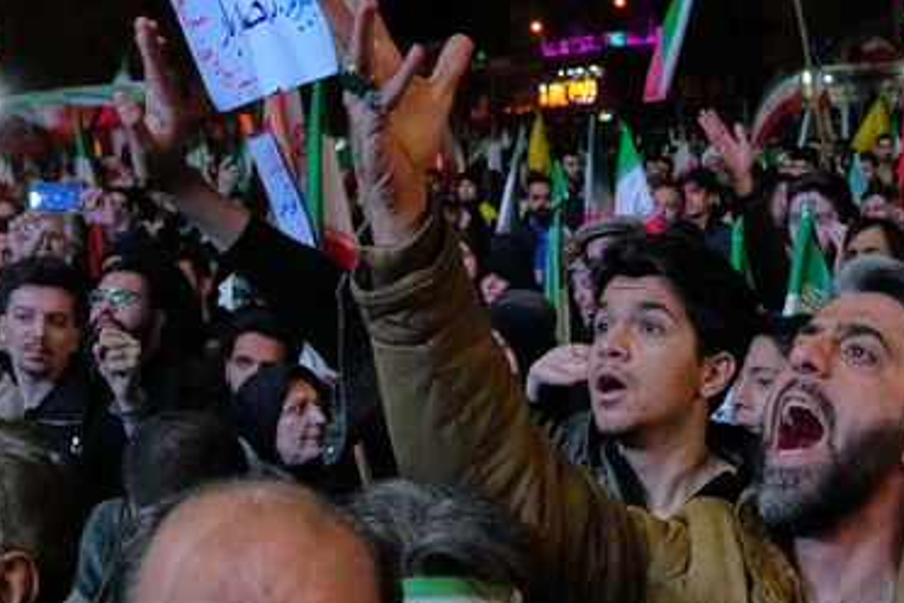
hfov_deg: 30.3
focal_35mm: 66
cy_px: 671
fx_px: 1657
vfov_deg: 19.7
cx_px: 608
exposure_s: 1/250
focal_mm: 24
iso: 4000
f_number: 5
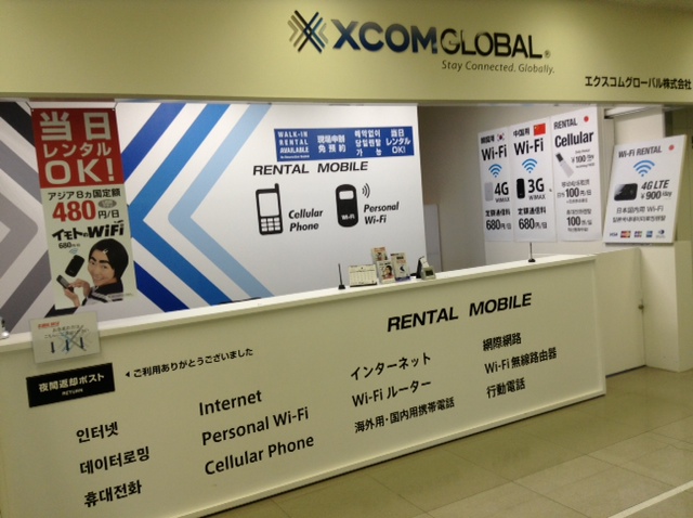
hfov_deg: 55.4
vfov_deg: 42.8
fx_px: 660
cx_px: 346
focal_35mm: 33
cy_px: 259
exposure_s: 1/40
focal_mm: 3.3
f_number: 2.4
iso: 32
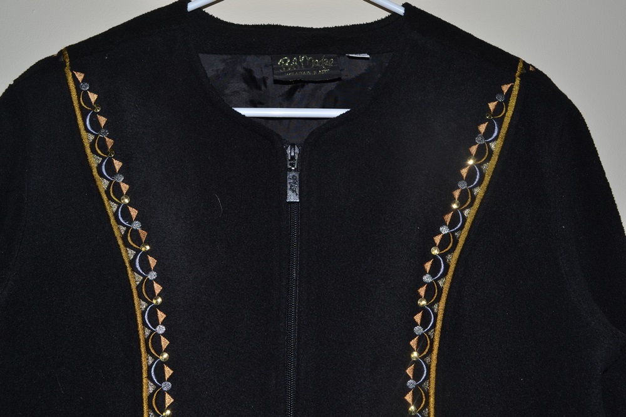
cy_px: 208
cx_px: 313
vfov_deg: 36.9
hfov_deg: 53.1
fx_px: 626
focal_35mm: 36
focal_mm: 24
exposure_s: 1/60
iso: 100
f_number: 8
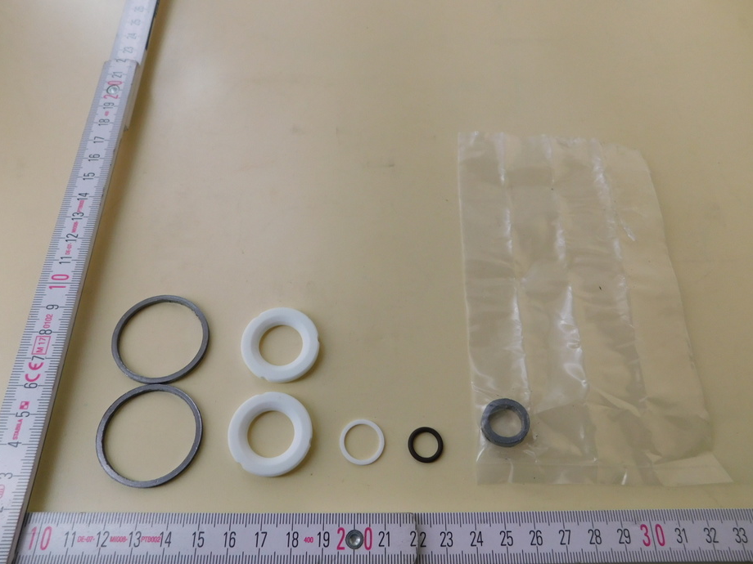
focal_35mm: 24
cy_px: 288
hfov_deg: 71.6
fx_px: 522
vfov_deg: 56.8
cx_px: 376
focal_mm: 4
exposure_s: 1/400
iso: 125
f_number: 3
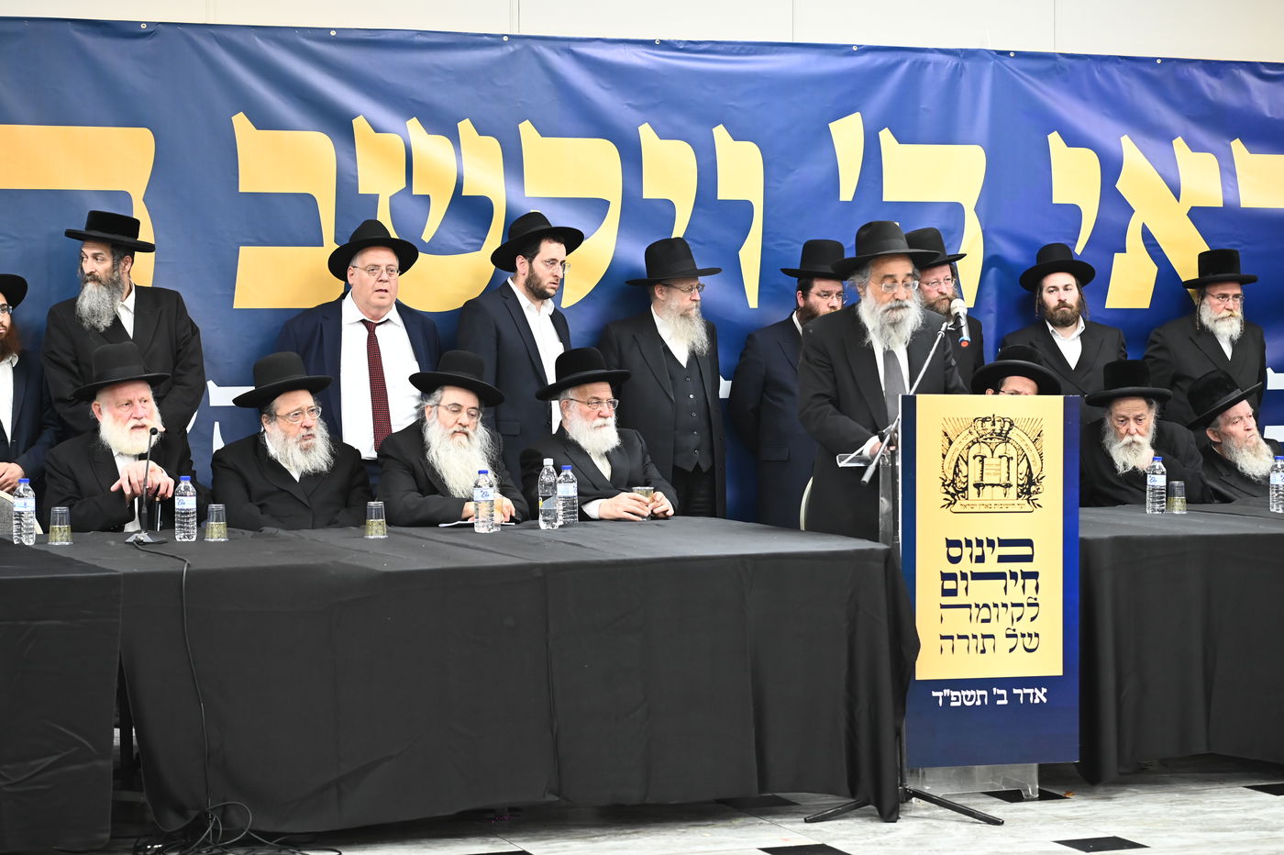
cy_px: 428
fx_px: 2923
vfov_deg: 16.6
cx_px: 642
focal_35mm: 82
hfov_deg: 24.8
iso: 2000
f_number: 4.5
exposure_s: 1/160
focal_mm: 82
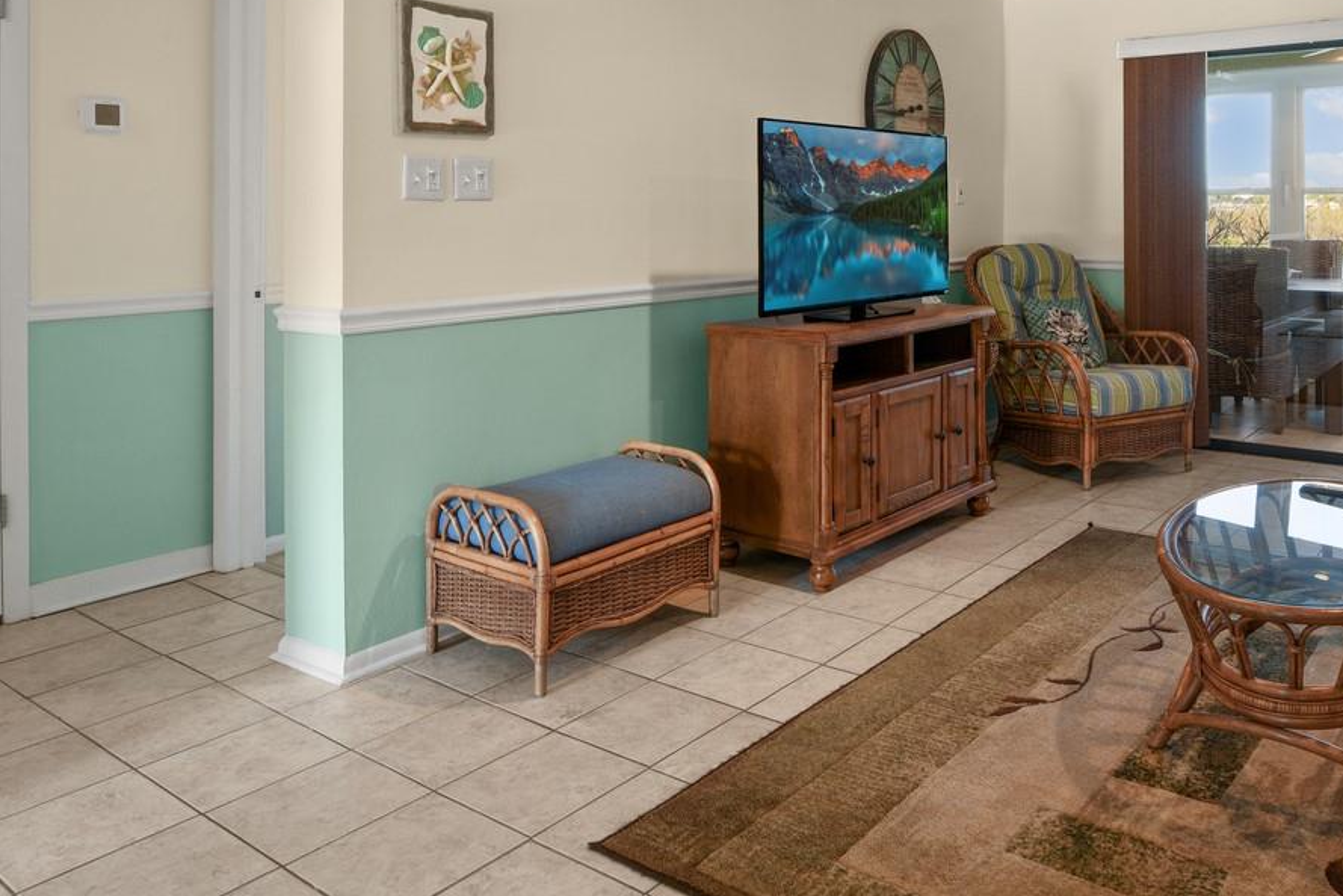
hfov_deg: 65.6
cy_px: 131
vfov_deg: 44.6
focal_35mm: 27
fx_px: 1007
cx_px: 894
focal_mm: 15
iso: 320
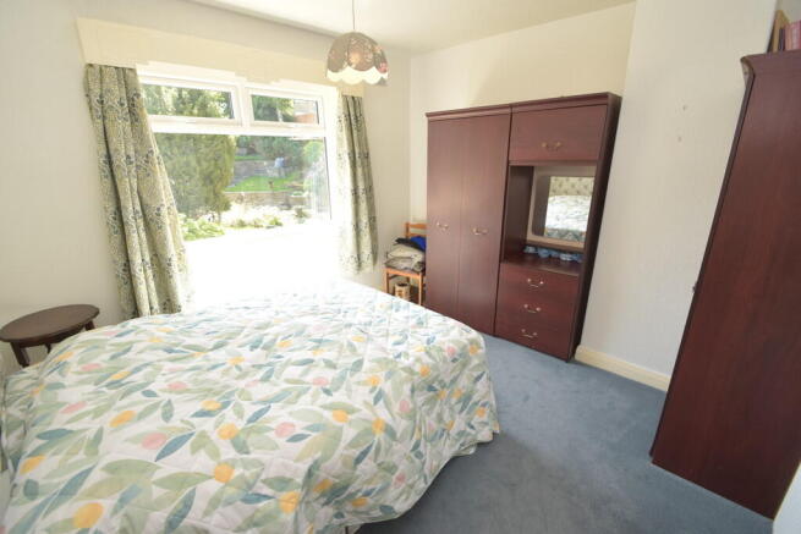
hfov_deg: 100.4
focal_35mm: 15
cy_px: 267
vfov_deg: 77.4
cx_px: 400
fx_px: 334
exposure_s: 1/200
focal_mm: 10
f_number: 5.6
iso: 800
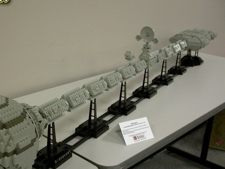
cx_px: 79
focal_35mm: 50
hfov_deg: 37.8
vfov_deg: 29.0
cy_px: 104
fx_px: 325
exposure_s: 1/21.4
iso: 100
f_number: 2.6
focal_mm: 7.85
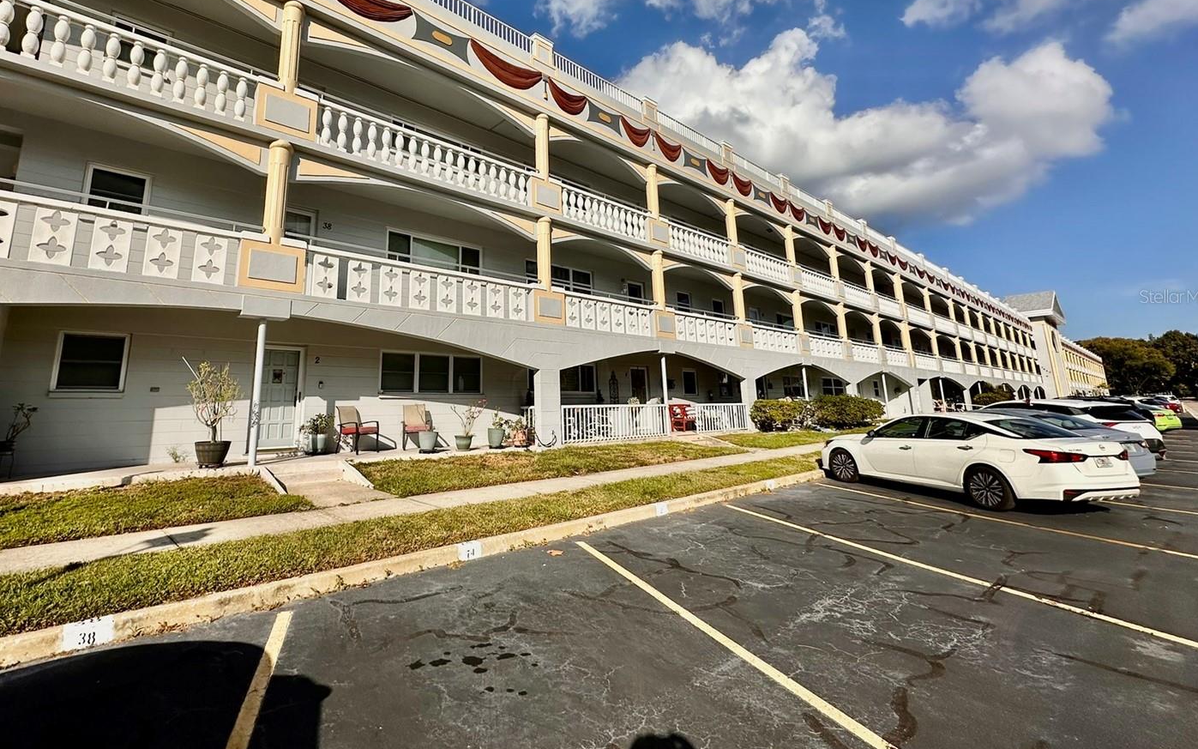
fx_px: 555
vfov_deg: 67.3
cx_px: 534
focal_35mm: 17
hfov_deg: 94.0
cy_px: 296
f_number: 2.2
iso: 50
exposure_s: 1/4464
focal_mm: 2.22
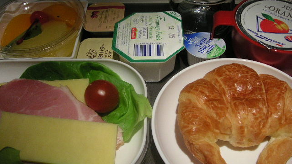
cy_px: 68
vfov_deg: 28.9
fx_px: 317
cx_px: 148
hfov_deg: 49.4
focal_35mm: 41
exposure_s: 1/45
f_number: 2.8
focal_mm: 6.1
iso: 100
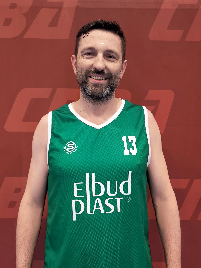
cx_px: 100
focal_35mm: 24
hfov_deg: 56.8
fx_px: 186
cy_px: 134
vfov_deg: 71.6
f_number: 1.9
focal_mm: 6.92
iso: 250
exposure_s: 1/50
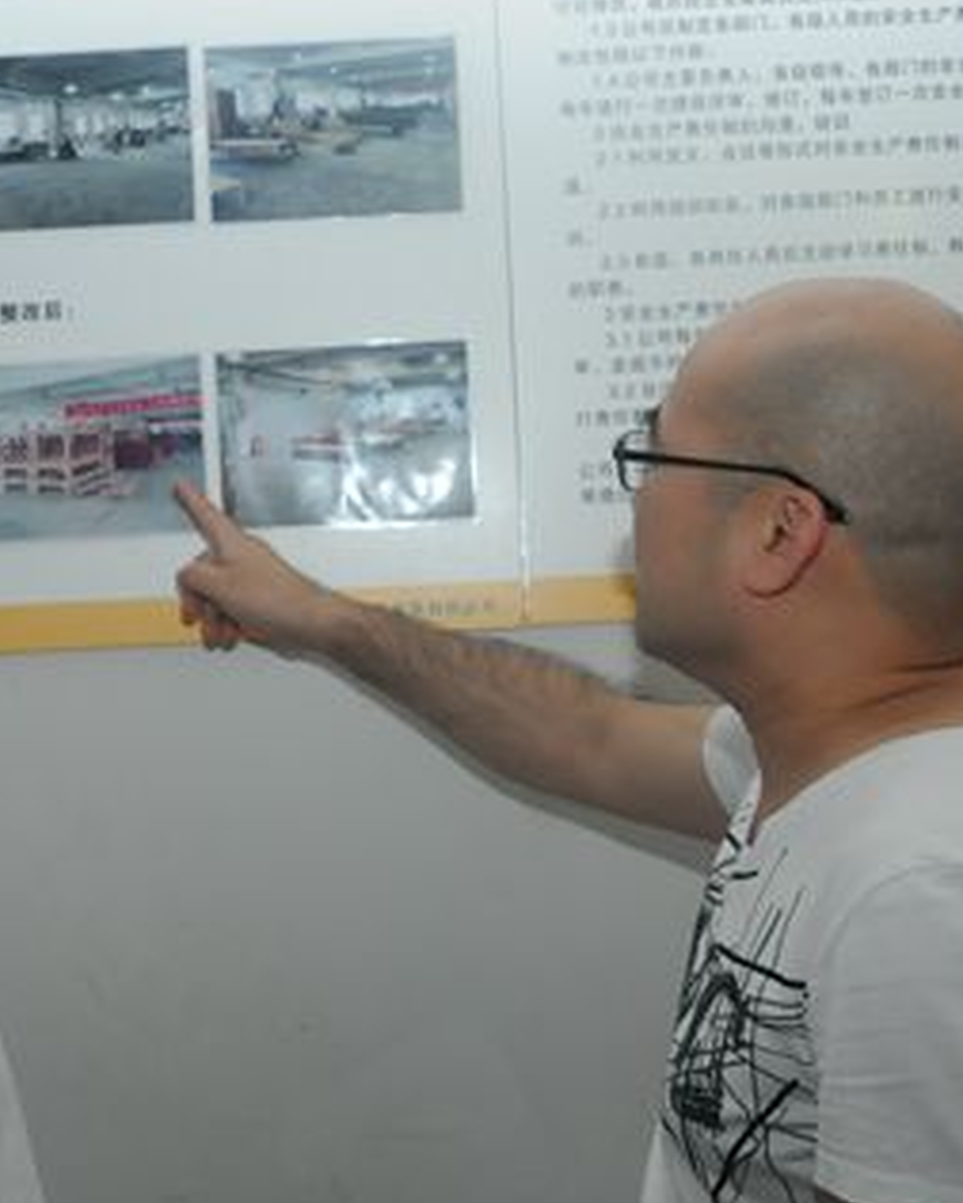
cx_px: 377
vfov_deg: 29.5
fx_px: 2279
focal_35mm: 64
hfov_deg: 23.8
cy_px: 706
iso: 800
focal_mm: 24
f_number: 8
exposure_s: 1/60
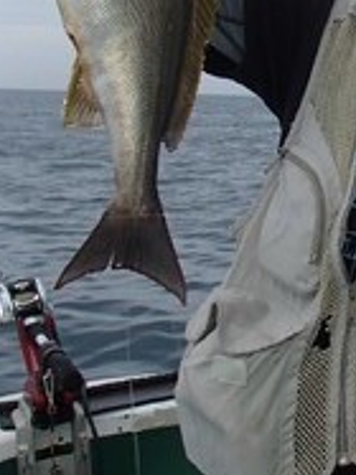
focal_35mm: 72
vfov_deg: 26.7
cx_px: 440
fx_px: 988
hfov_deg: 19.1
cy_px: 117
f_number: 11
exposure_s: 1/125
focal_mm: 5
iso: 100
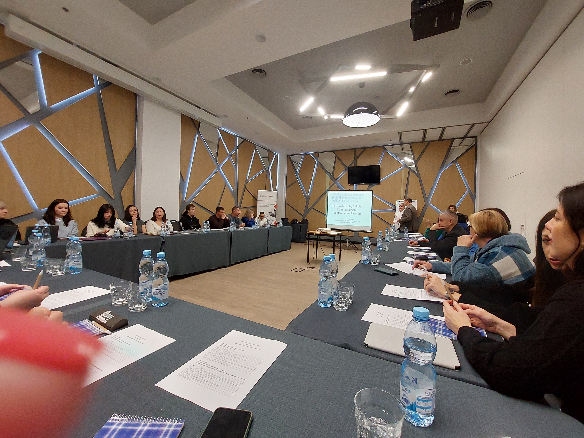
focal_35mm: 13
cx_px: 292
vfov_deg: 89.9
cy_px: 219
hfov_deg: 106.2
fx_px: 219
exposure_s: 1/50
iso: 320
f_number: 2.2
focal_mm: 1.74
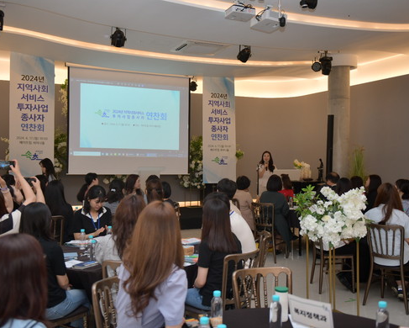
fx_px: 448
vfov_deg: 40.2
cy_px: 161
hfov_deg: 49.1
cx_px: 206
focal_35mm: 37
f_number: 2.8
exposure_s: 1/320
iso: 500
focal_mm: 32
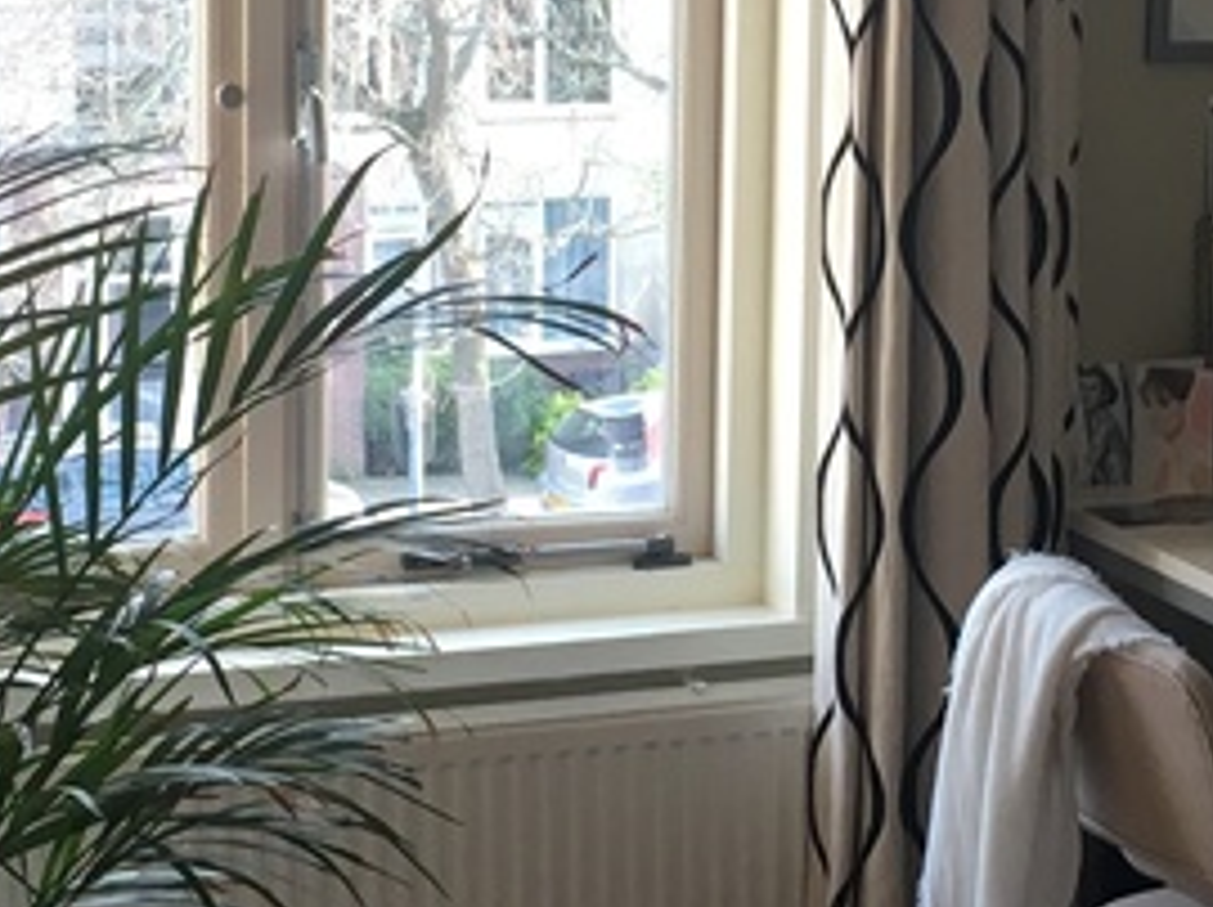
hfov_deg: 17.8
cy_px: 341
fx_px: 3851
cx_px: 867
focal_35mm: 110
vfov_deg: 13.4
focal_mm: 4.15
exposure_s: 1/33
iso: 32
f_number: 2.2
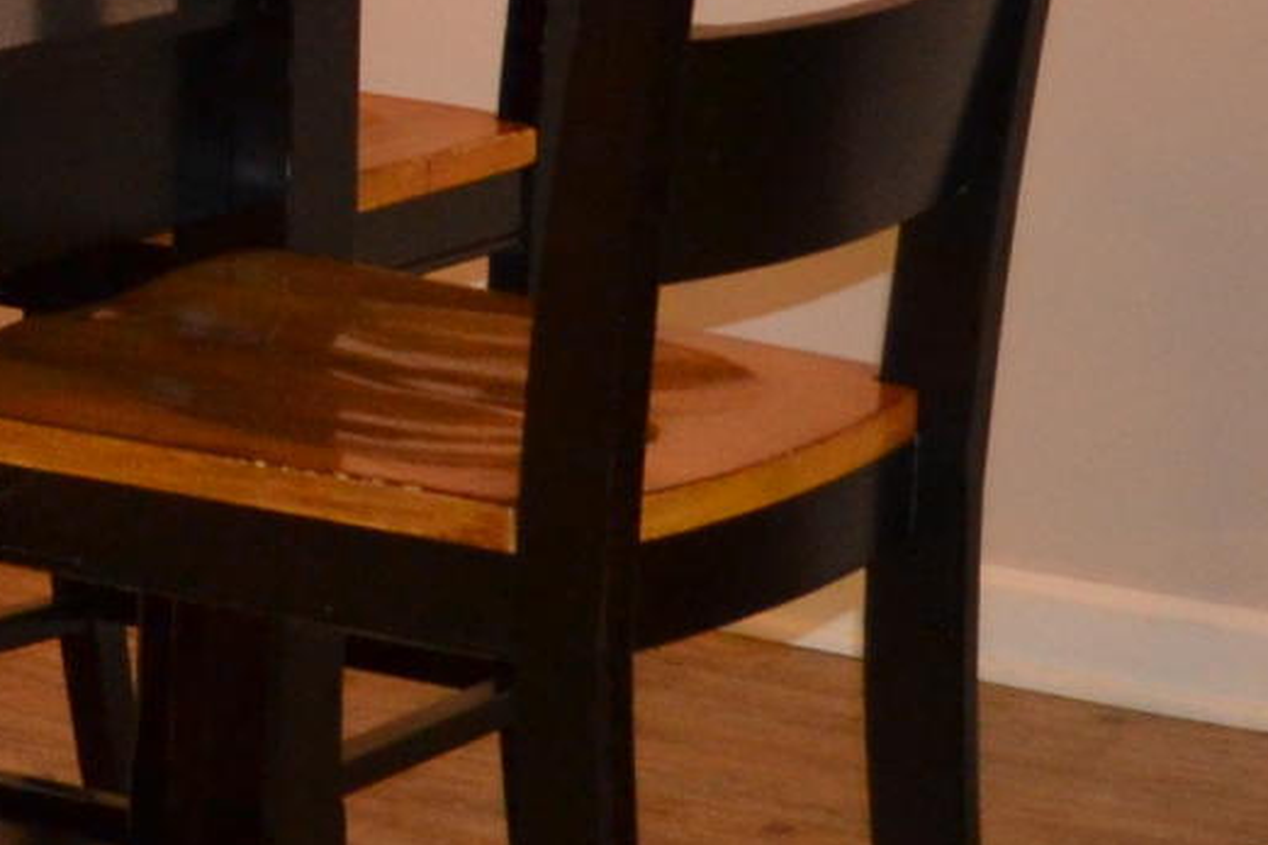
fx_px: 6690
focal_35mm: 190
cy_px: -487
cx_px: -845
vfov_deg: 7.1
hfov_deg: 10.3
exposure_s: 1/60
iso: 640
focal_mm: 22
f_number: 3.5
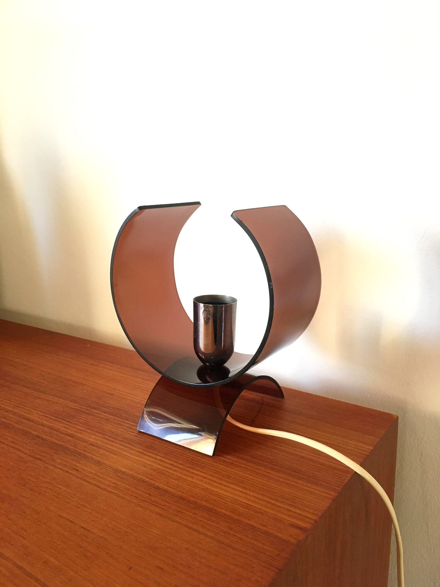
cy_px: 294
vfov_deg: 61.7
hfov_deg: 48.2
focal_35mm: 29
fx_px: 491
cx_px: 220
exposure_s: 1/33
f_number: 2.2
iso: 200
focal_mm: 4.15
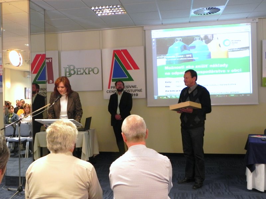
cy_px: 100
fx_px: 284
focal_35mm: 37
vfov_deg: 38.7
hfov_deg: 50.1
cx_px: 133
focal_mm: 6.6
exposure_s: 1/10.3
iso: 200
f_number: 3.2
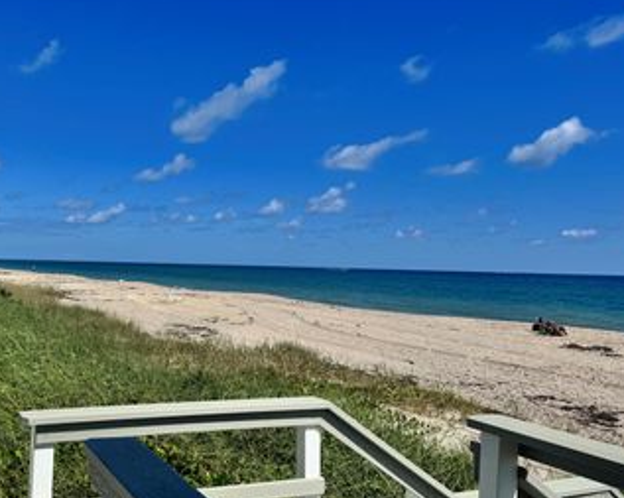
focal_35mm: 37
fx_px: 683
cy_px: 245
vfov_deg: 40.1
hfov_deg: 47.6
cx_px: 167
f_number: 1.78
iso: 80
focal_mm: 6.76
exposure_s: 1/10417
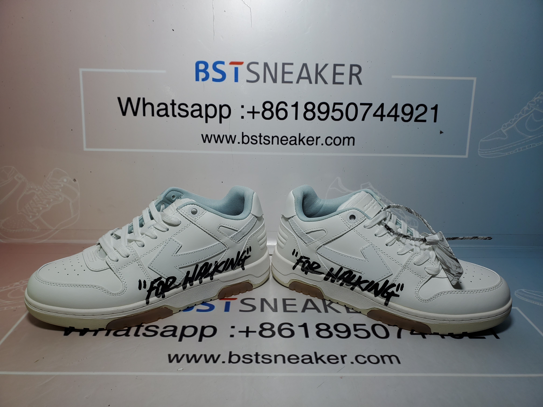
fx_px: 408
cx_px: 272
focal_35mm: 26
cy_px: 204
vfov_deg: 53.1
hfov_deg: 67.3
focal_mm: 4.3
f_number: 2.4
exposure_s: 1/496
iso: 50
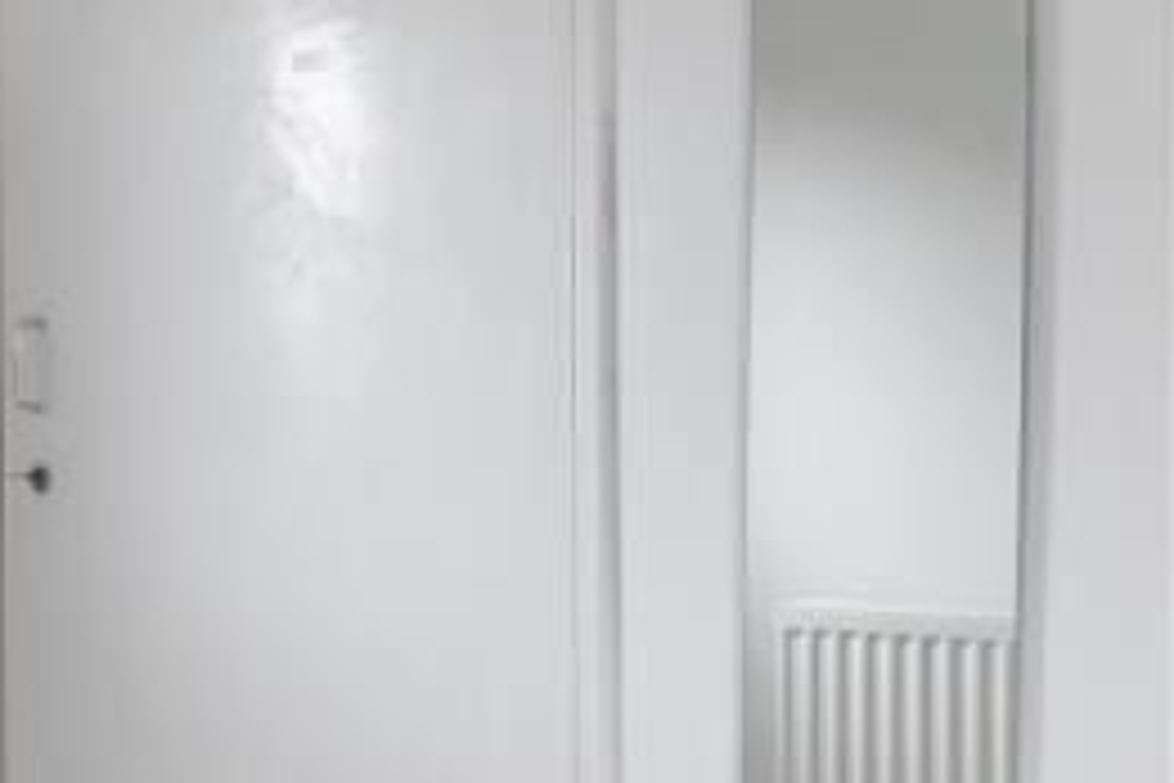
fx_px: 1533
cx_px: 976
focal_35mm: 47
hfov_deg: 39.9
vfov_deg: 28.5
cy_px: 493
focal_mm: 12
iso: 320
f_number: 9
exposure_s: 1/13
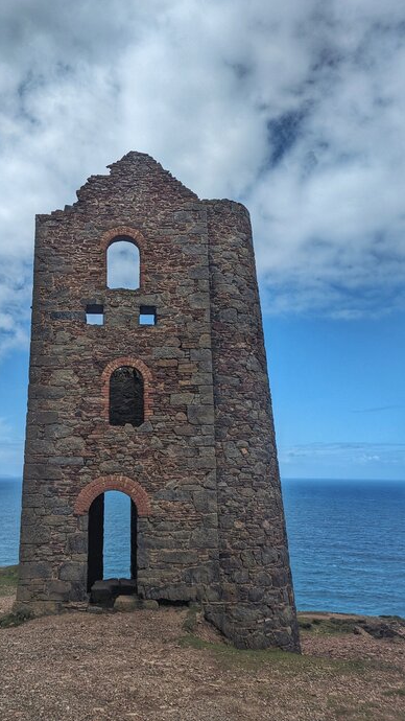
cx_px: 126
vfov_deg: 69.9
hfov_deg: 42.2
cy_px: 352
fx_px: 516
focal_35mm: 27
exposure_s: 1/2762
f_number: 1.85
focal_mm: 6.81
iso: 49
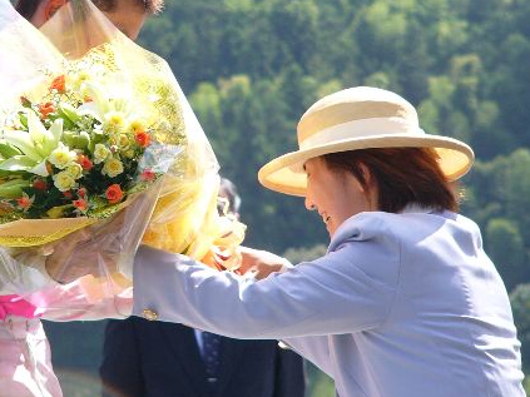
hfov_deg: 6.4
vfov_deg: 4.8
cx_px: 164
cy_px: 133
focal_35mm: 310
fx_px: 4745
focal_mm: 34.1
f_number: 4
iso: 50
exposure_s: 1/320
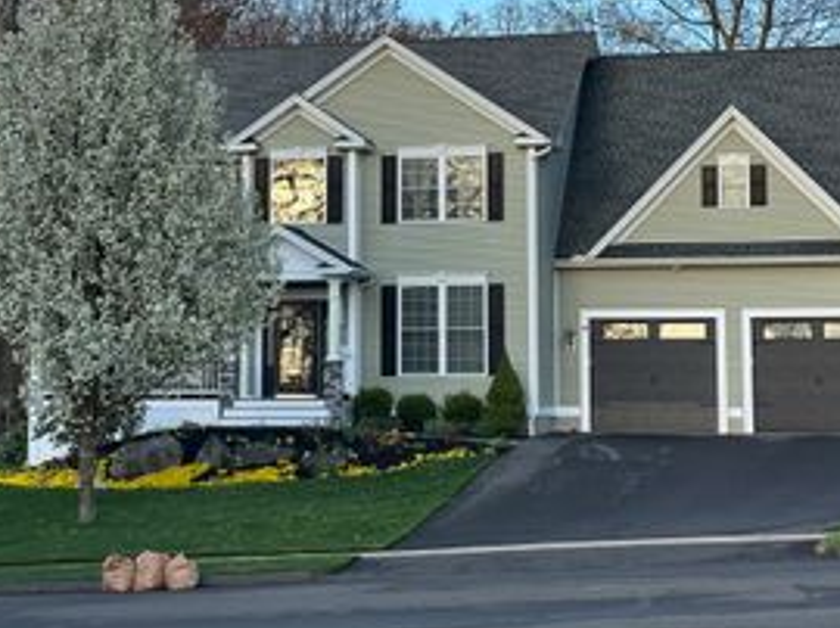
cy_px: 182
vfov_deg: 16.5
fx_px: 2158
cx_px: 408
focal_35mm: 89
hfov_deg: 22.0
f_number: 1.78
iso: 64
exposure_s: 1/1258
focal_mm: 6.86
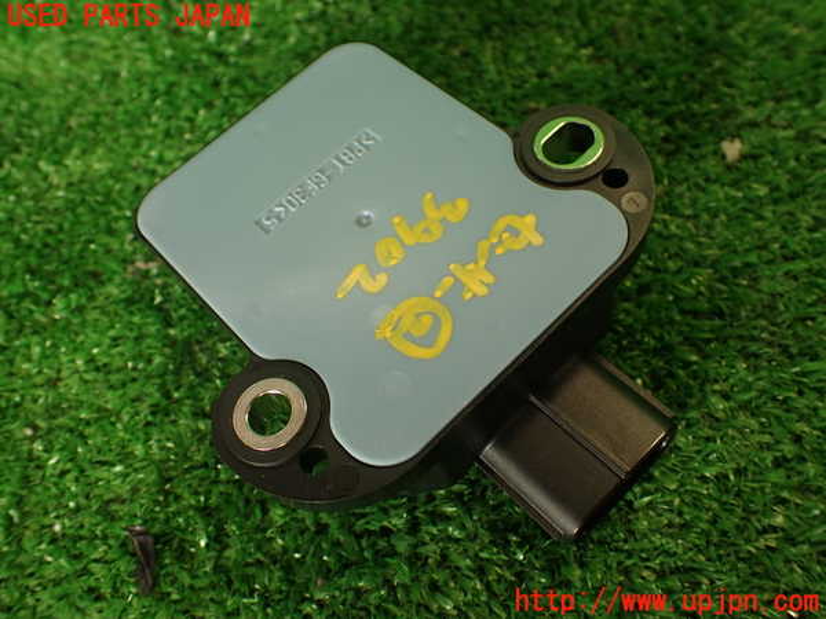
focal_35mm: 32
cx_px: 413
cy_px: 310
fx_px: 764
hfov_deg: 56.8
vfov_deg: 44.2
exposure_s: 1/60
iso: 200
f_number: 2.4
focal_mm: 5.79
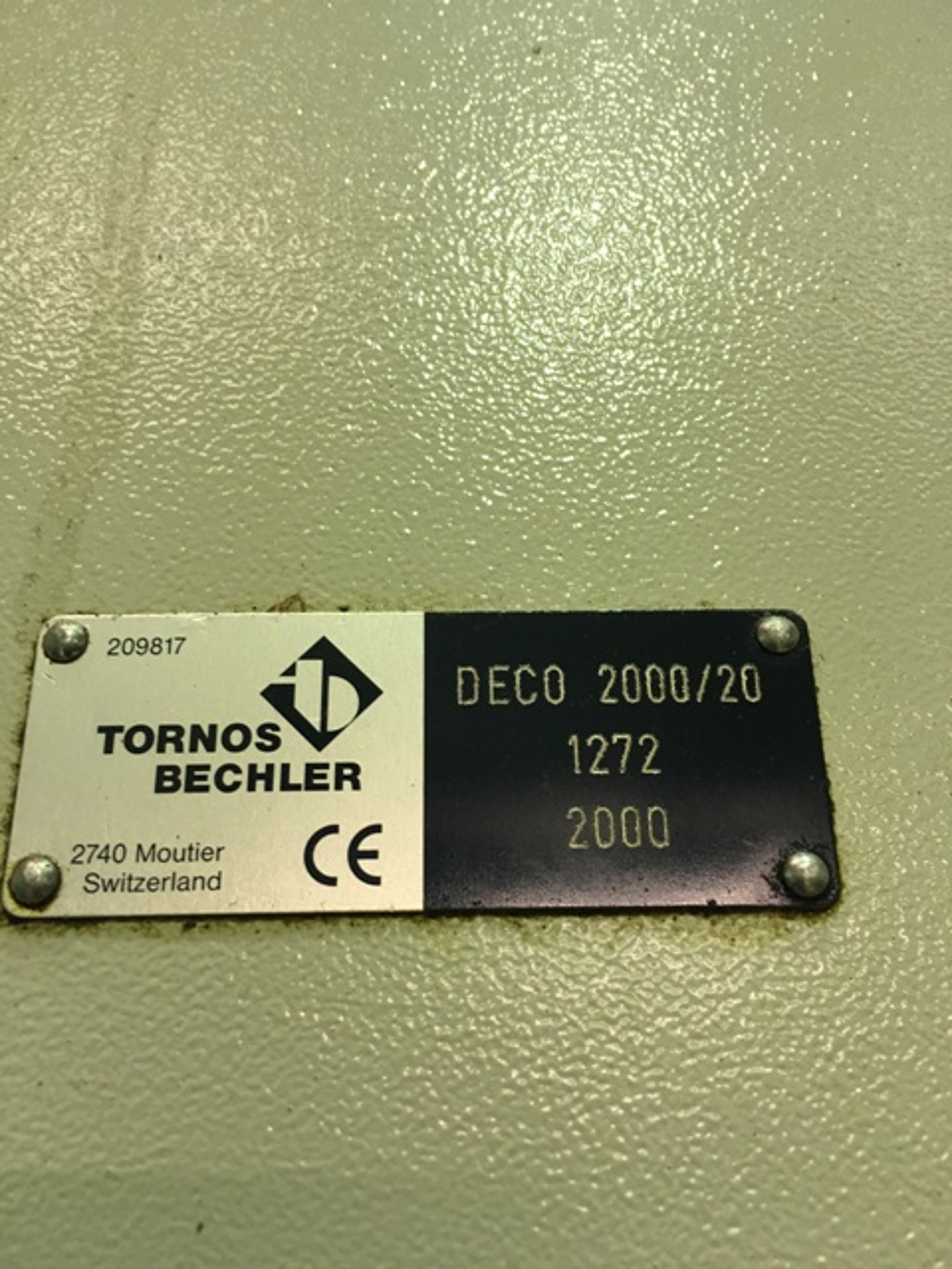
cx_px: 476
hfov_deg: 48.2
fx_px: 1063
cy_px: 634
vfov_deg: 61.7
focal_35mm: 29
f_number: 2.2
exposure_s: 1/33
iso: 125
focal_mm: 4.15
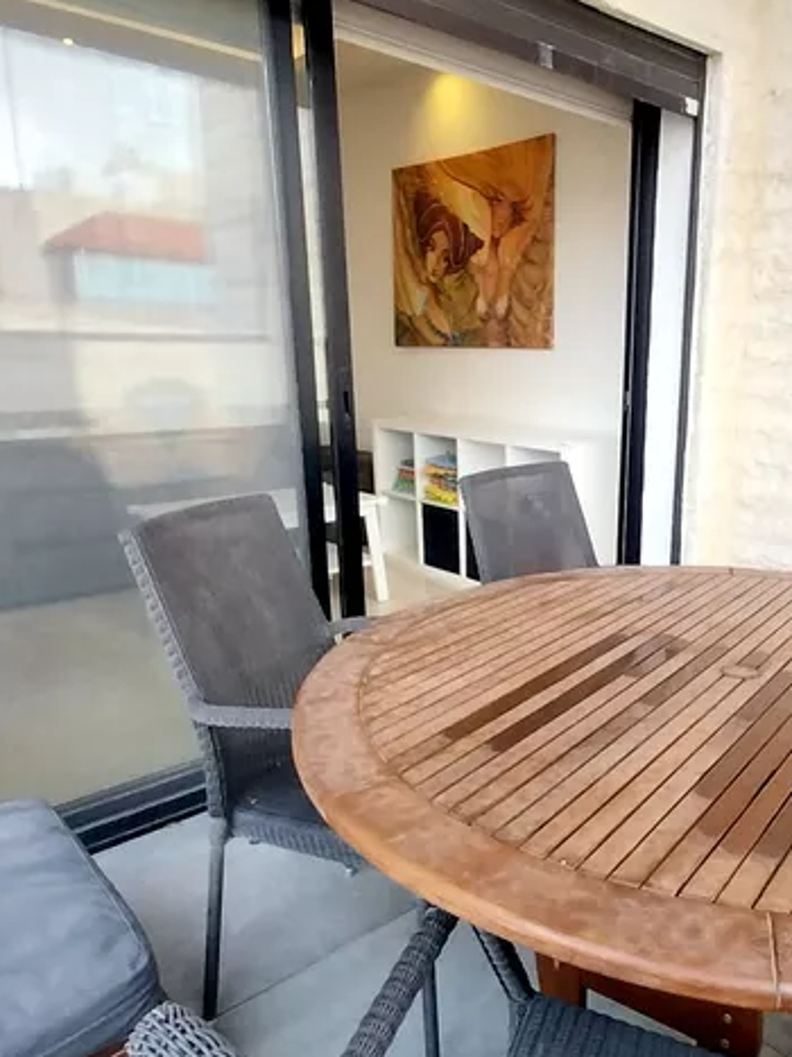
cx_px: 603
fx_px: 794
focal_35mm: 26
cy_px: 577
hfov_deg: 50.6
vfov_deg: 67.2
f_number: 2.2
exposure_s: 1/50
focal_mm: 1.3
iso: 80
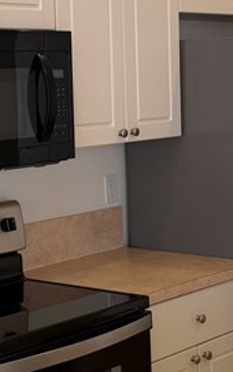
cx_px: 132
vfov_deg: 21.6
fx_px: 973
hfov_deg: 13.7
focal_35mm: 96
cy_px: 176
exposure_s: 1/120
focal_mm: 6.76
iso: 80
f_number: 1.78
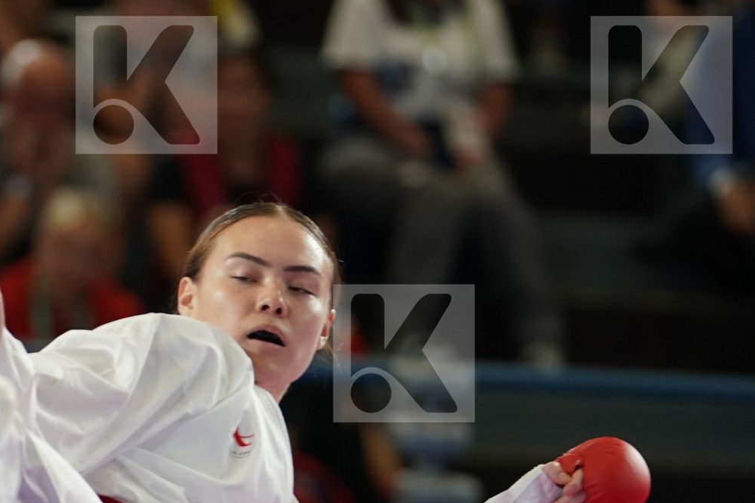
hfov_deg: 4.1
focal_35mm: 505
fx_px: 10592
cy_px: 354
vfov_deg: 2.7
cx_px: 147
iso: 1250
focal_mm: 186
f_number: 2.8
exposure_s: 1/1000
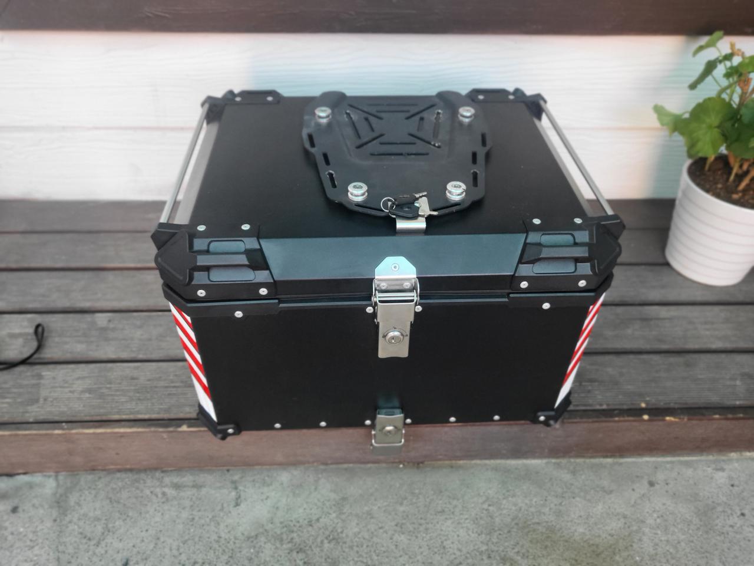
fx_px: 566
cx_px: 377
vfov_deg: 53.1
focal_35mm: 26
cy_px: 283
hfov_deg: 67.3
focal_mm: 4.25
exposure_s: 1/119
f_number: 1.8
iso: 100
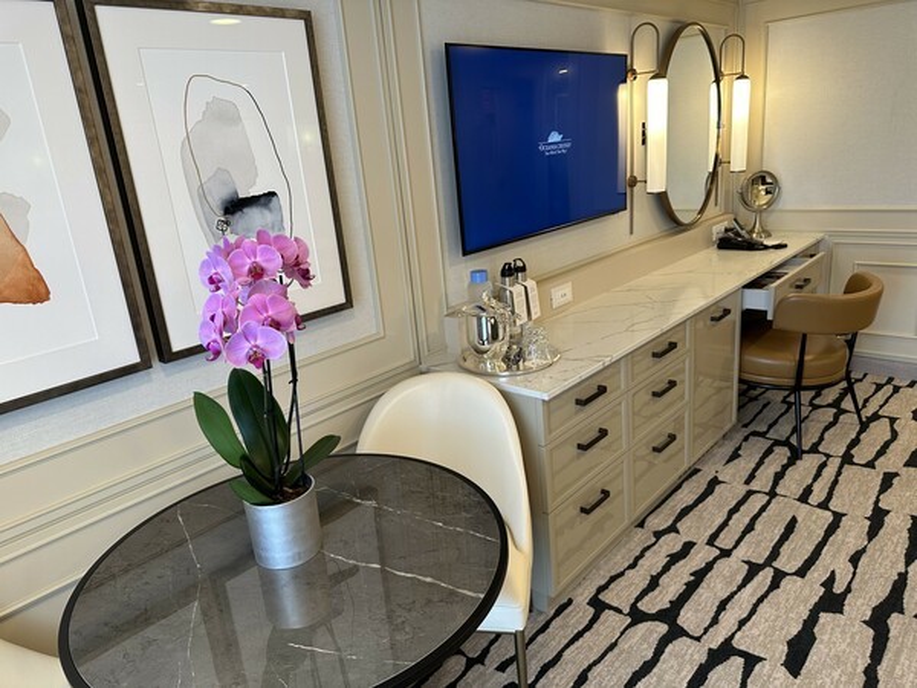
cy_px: 344
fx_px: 636
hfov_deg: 71.6
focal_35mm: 24
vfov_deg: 56.8
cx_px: 458
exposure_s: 1/60
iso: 125
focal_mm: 6.86
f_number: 1.78
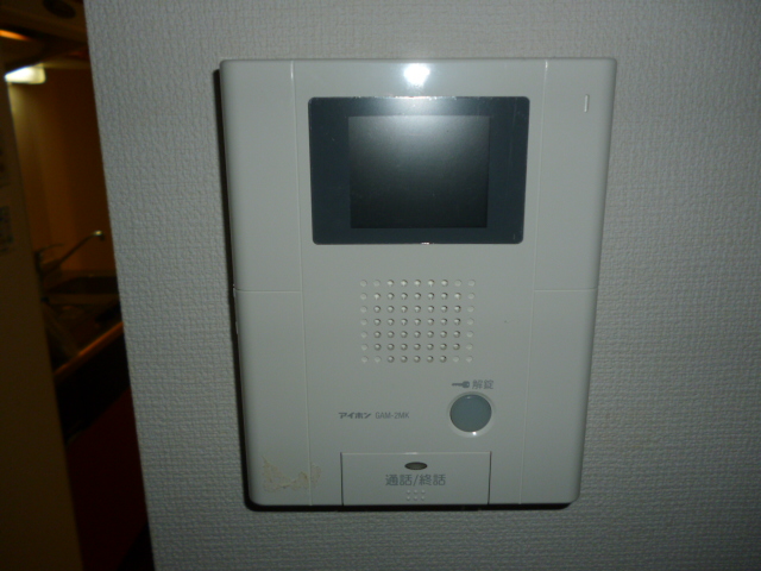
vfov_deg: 49.7
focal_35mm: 28
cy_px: 286
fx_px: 616
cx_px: 380
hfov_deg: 63.4
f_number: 3.1
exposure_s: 1/60
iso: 100
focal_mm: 5
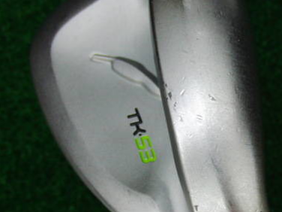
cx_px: 214
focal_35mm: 63
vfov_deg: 23.0
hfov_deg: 30.2
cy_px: 162
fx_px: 513
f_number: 3.6
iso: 250
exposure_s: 1/80
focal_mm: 6.42
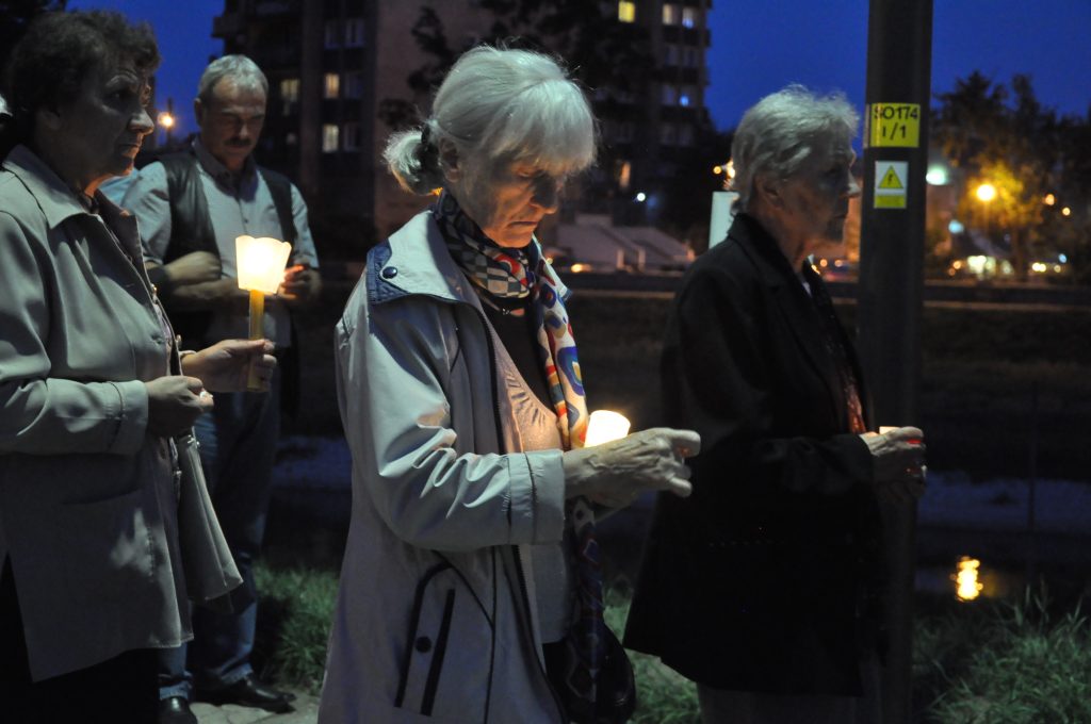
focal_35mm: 60
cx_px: 546
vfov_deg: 22.6
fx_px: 1816
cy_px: 362
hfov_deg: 33.4
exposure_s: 1/13
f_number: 4.5
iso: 2000
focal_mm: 40
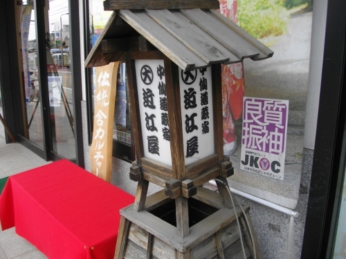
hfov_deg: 56.8
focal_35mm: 32
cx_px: 173
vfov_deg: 44.2
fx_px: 320
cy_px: 130
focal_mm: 5.7
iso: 100
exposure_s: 1/250
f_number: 2.9
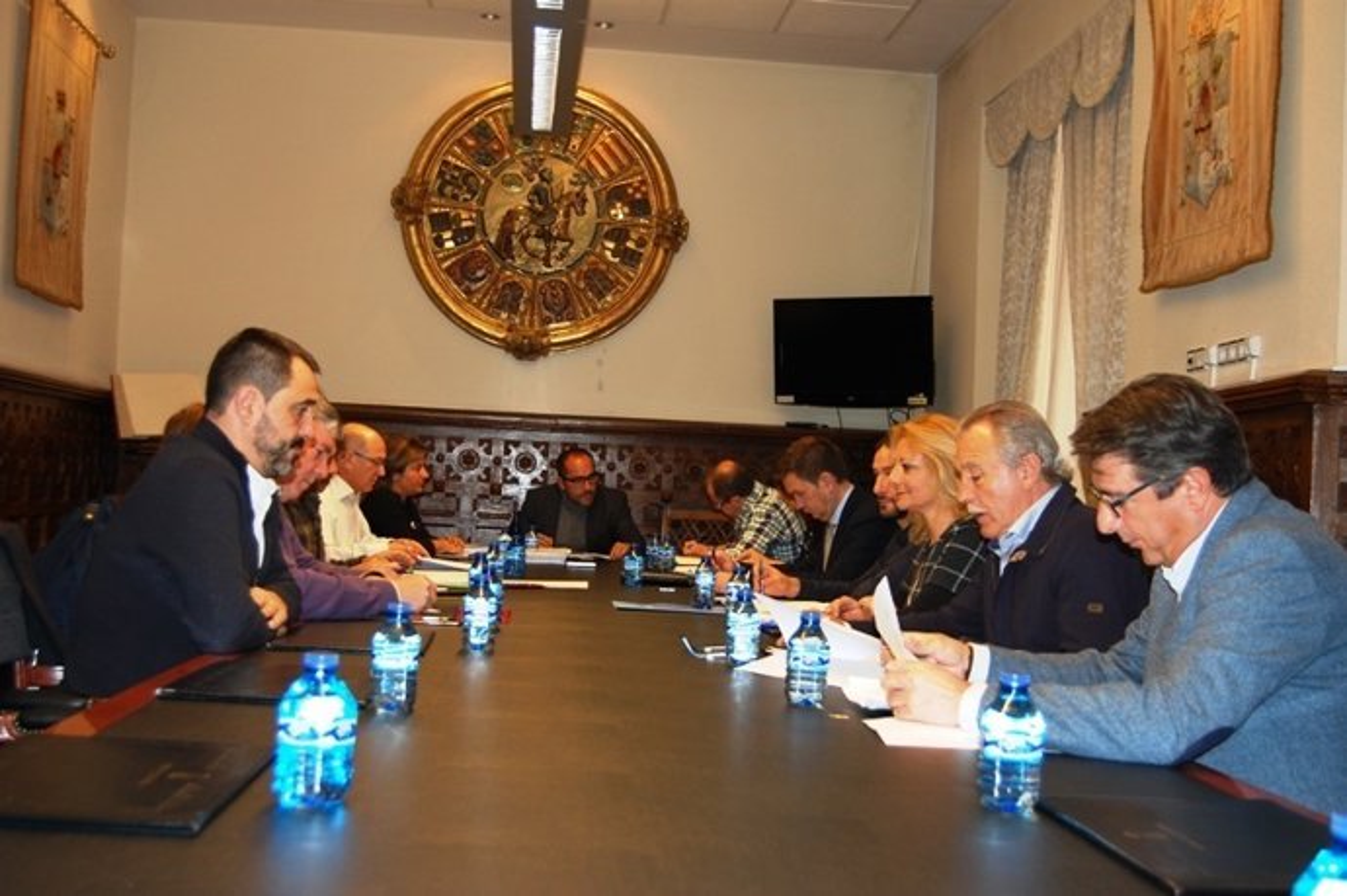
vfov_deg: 34.2
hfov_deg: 49.6
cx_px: 674
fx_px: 1458
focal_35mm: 39
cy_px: 448
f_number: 4.2
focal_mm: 26
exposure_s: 1/60
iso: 400
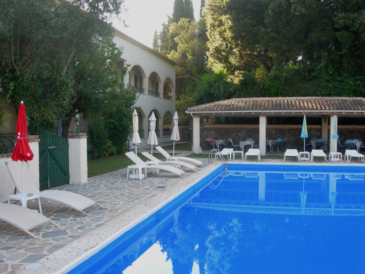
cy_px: 137
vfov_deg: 37.7
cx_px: 182
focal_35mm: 38
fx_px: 401
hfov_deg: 49.0
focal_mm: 7.8
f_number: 4.8
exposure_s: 1/51
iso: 50
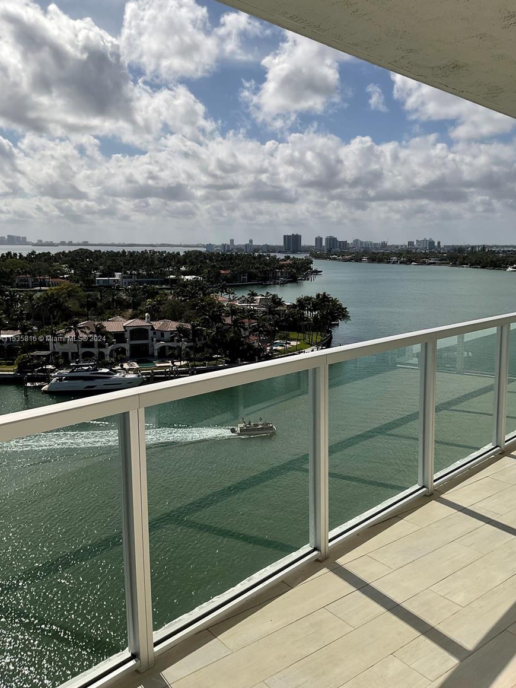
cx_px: 265
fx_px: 596
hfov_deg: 46.8
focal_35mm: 30
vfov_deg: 60.0
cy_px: 339
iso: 16
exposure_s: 1/6536
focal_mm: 3
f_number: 1.8
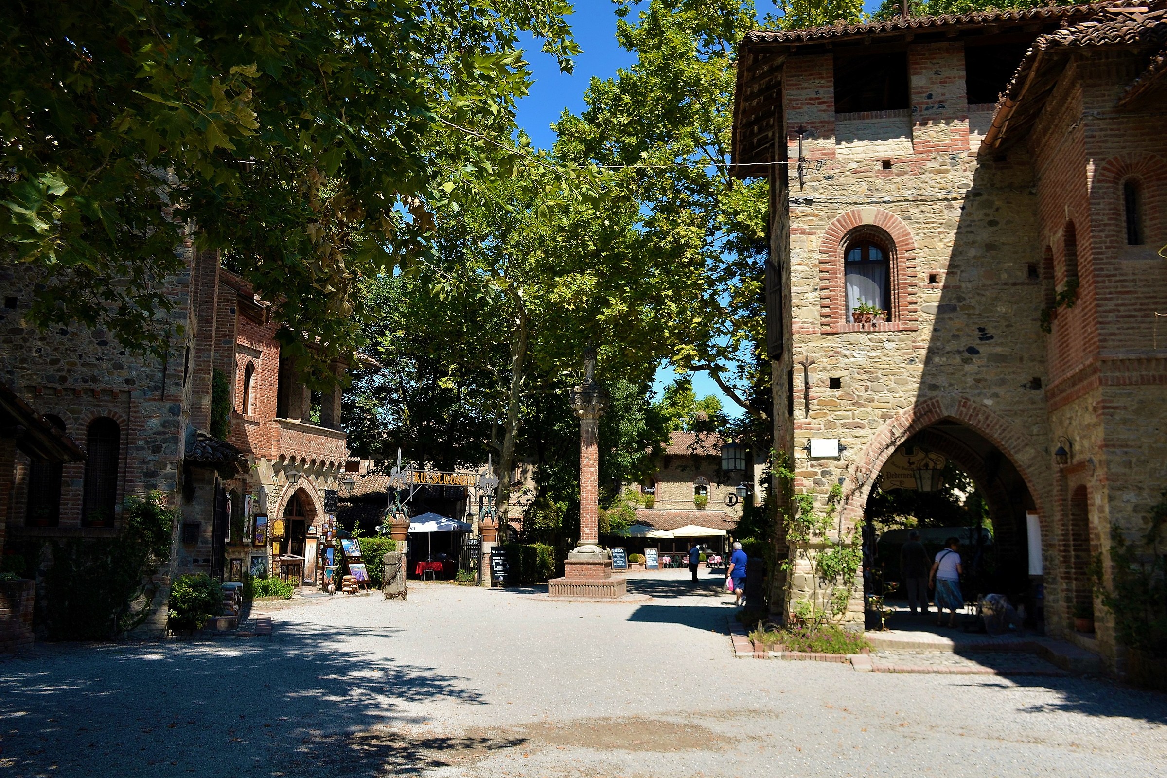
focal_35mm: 30
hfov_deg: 61.9
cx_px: 584
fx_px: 972
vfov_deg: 43.6
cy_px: 389
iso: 100
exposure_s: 1/200
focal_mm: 20
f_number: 7.1
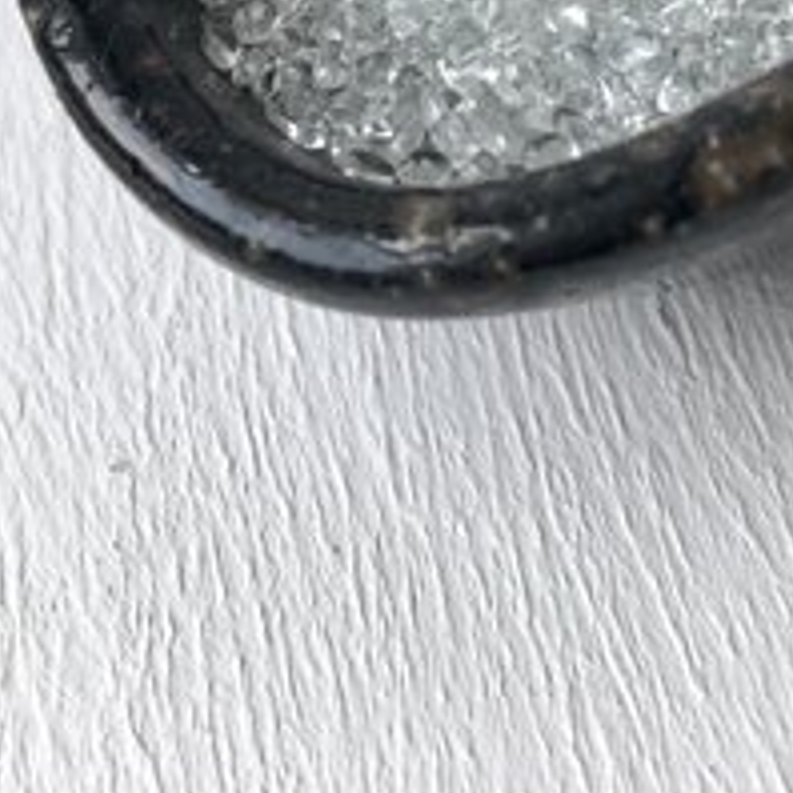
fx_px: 2073
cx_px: 553
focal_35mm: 80
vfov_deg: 20.4
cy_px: -136
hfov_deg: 21.5
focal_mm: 3.99
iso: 25
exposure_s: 1/120
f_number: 1.8
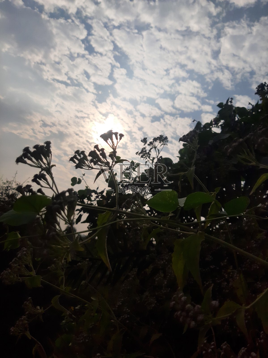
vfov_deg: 67.3
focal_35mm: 26
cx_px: 134
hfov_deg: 53.0
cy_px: 179
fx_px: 269
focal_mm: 3.93
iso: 40
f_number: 1.7
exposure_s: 1/8065
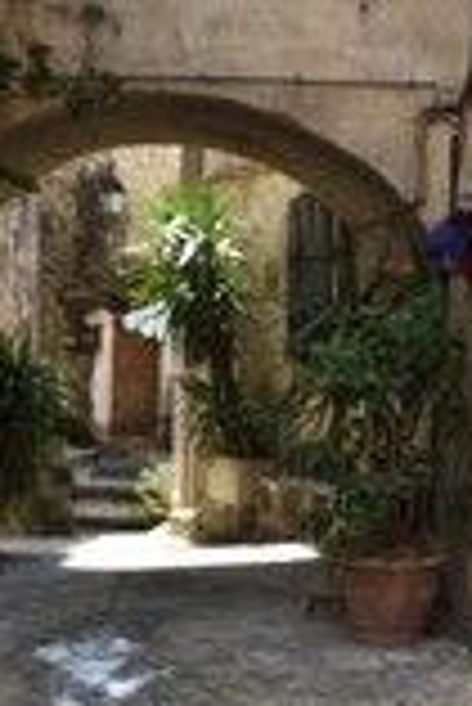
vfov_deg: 24.4
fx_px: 1629
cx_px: 688
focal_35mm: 83
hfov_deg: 15.3
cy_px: 270
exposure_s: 1/200
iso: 400
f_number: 11
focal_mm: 31
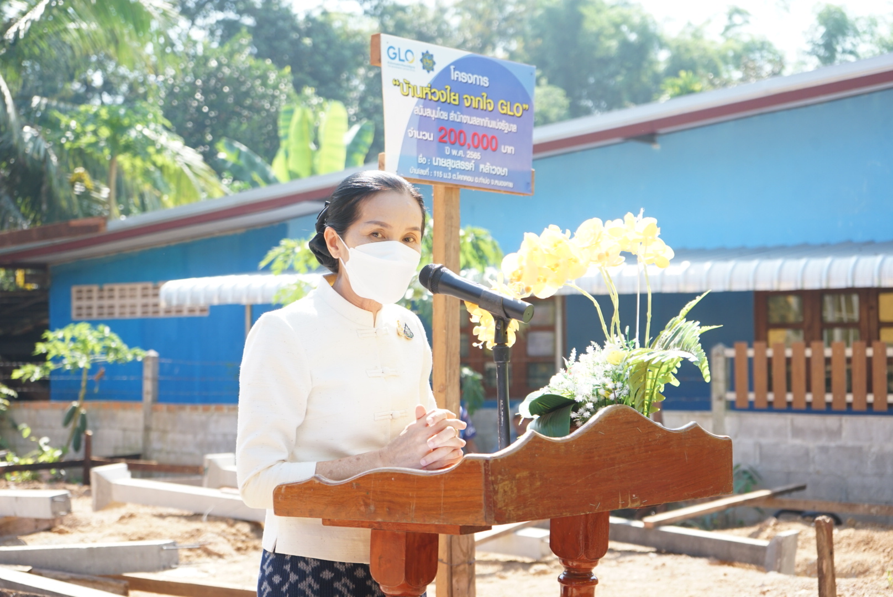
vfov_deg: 22.3
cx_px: 446
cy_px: 298
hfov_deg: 32.9
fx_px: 1514
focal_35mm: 61
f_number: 5.6
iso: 400
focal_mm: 61
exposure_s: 1/400
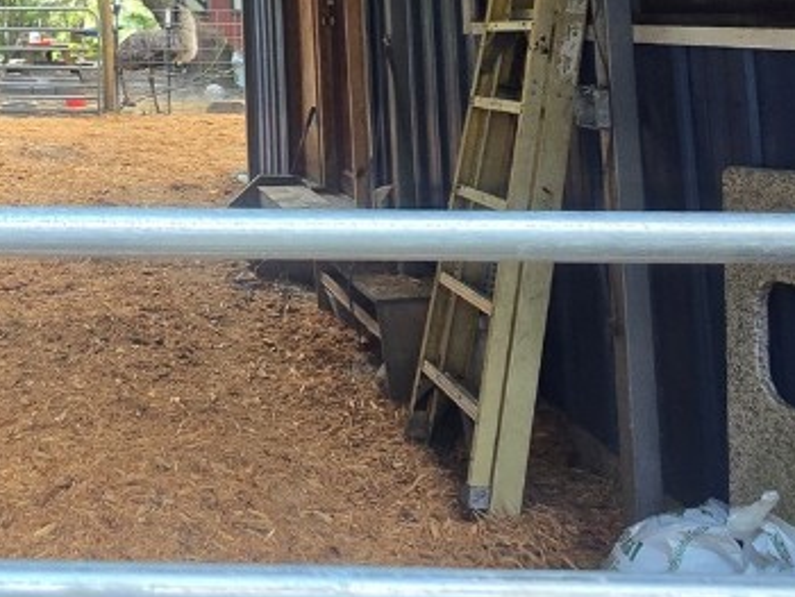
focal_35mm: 38
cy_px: -45
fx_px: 873
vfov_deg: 33.4
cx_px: -45
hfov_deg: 40.9
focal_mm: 2.2
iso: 125
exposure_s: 1/60
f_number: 2.2
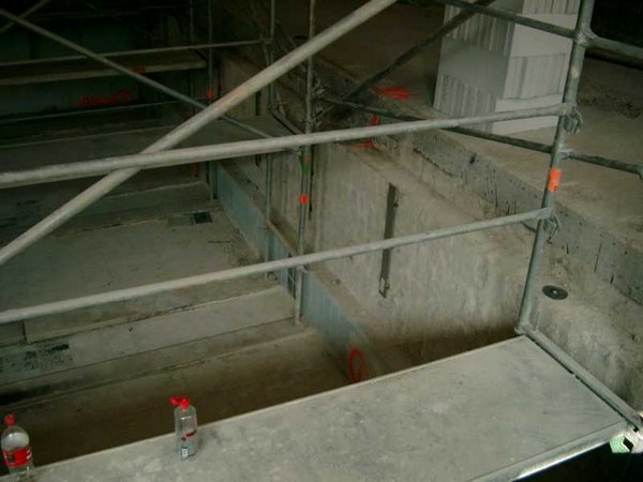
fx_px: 687
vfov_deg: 38.7
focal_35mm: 37
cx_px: 322
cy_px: 241
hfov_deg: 50.1
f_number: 2.6
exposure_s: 1/200
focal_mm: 7.6
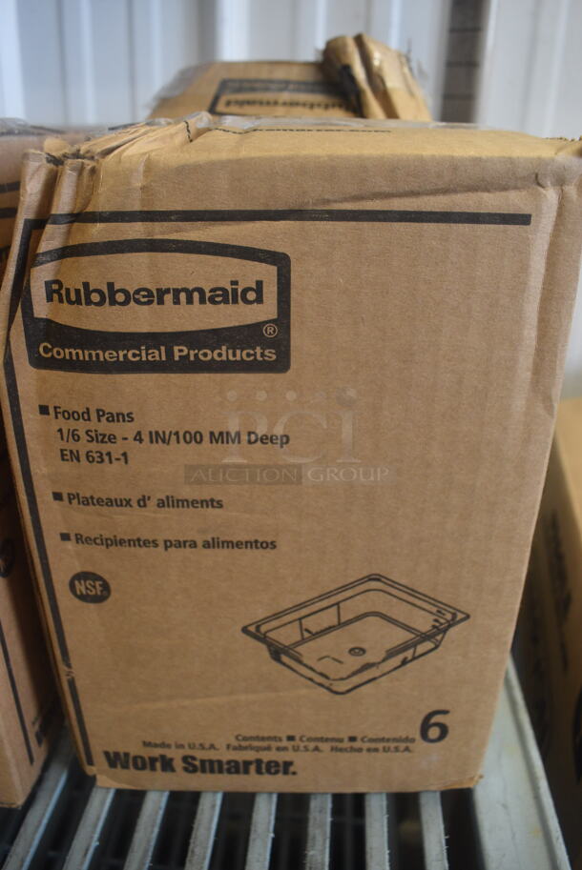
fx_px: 654
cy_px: 435
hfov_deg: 48.0
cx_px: 291
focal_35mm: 27
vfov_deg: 67.3
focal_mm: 18
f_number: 5.6
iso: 800
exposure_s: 1/60
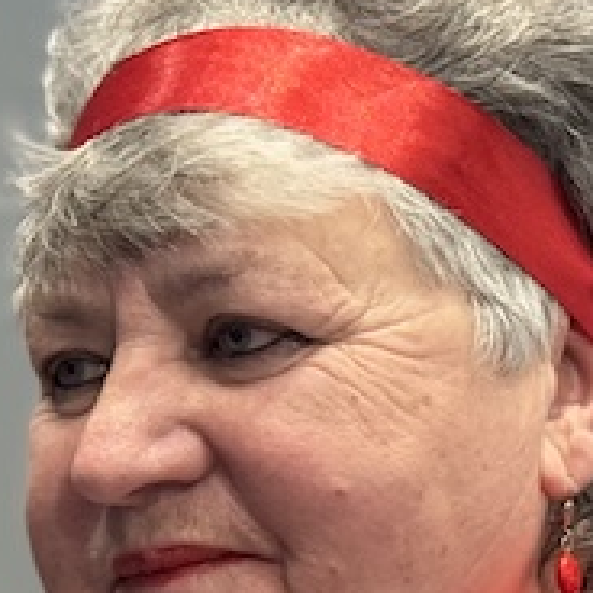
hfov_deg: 9.5
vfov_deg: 9.5
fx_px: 3566
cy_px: 461
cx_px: 364
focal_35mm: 184
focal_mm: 6.76
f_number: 1.78
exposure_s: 1/60
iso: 200
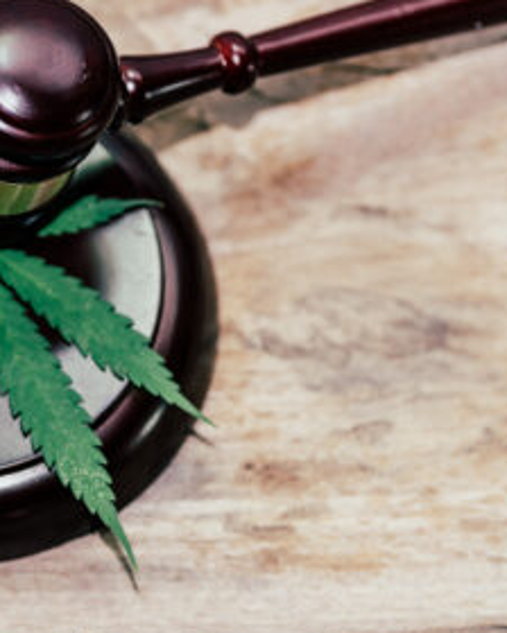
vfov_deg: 8.6
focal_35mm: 224
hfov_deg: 6.9
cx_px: 161
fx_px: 4201
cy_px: 252
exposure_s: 1/10
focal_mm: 102
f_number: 2.8
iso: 100
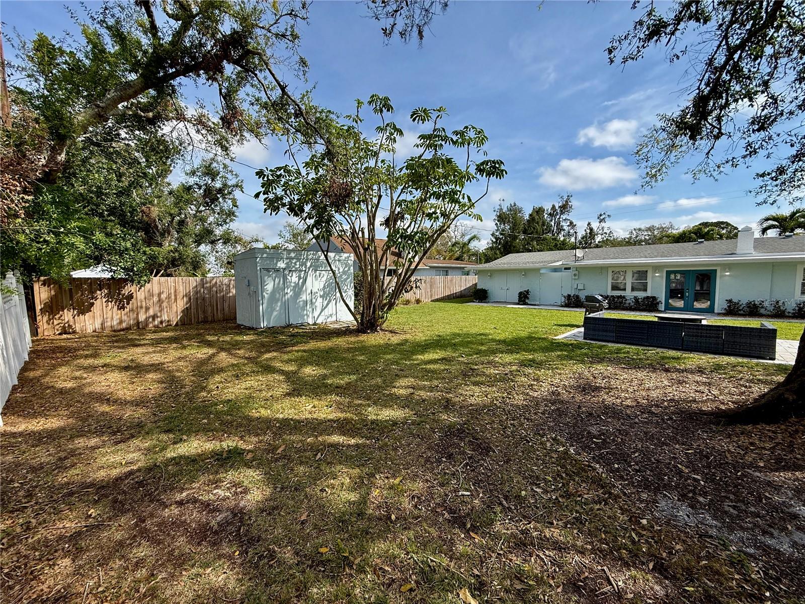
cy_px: 302
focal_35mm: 14
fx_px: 326
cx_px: 402
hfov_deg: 102.1
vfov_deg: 85.7
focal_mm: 2.22
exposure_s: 1/1497
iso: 50
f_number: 2.2
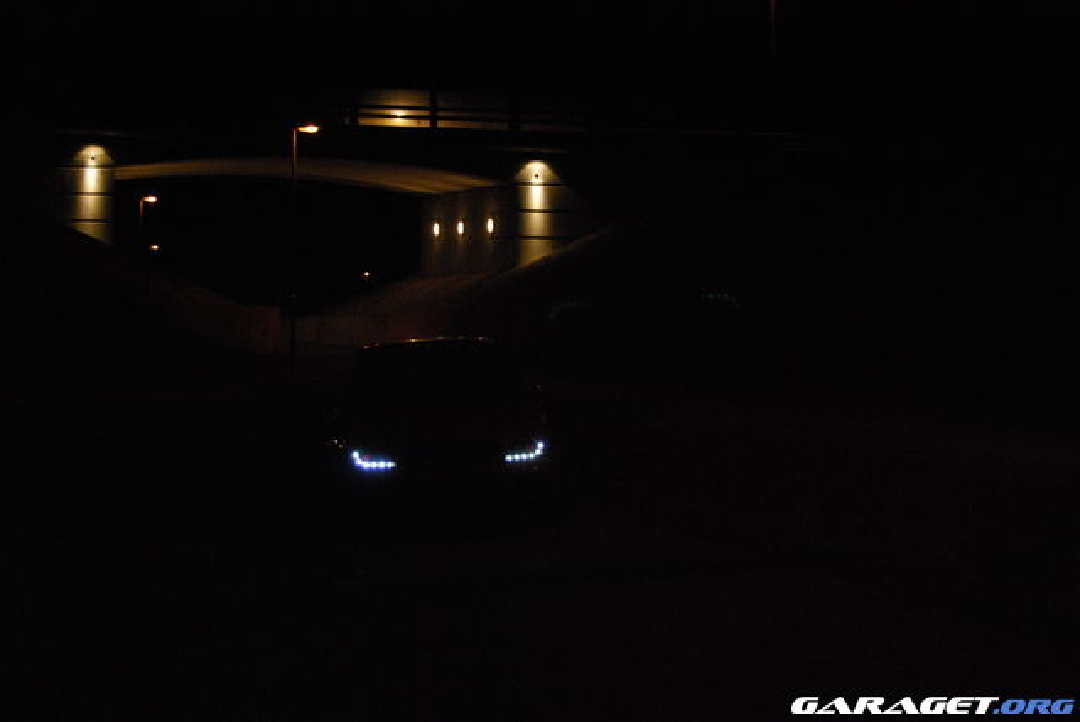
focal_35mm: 68
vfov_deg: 20.2
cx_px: 540
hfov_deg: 29.8
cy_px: 361
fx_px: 2027
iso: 1600
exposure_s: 1/60
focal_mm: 45
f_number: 5.3
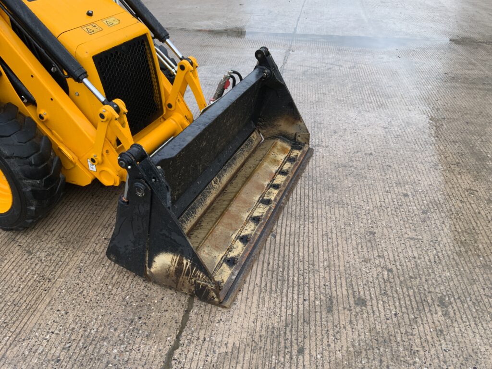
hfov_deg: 61.7
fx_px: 412
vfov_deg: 48.2
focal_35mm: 29
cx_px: 246
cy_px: 184
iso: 16
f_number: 1.8
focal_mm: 3
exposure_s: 1/160
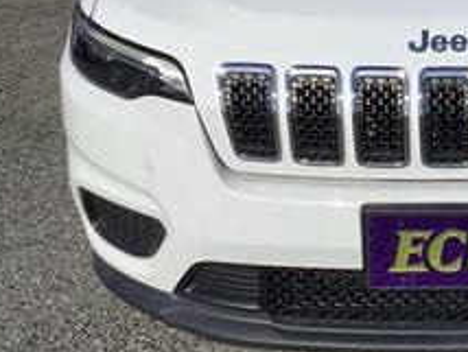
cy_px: 72
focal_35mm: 73
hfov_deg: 24.8
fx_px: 988
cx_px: 518
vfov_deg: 20.0
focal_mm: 3.3
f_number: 2.4
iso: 25
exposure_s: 1/3268
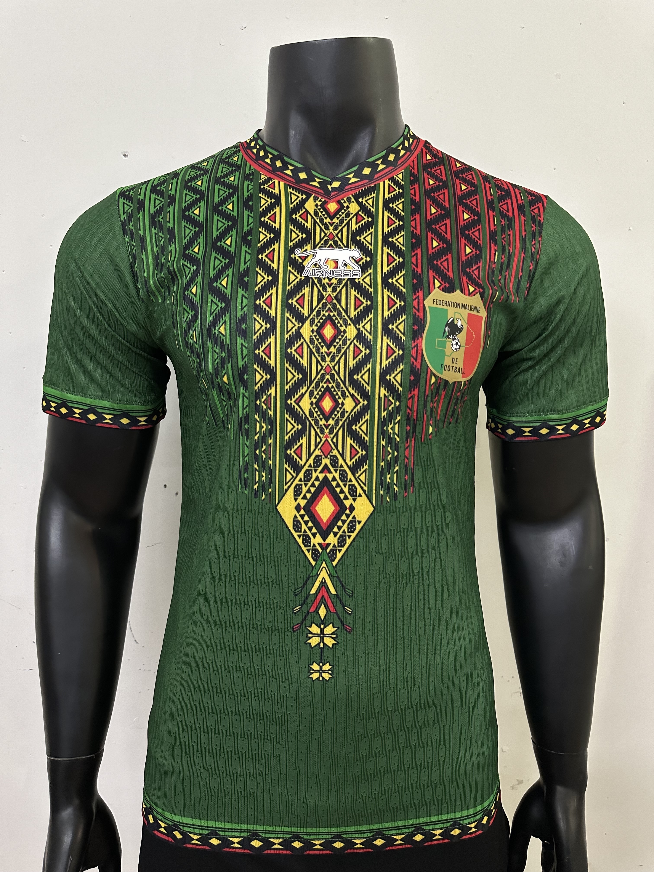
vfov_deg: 71.6
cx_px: 327
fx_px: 605
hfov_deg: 56.8
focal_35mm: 24
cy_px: 436
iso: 400
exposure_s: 1/50
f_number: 1.78
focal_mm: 6.86
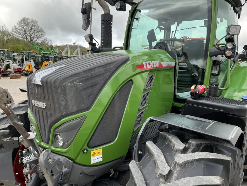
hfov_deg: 63.4
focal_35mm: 28
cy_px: 93
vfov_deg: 49.7
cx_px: 124
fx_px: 200
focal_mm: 3
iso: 25
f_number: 1.8
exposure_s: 1/370
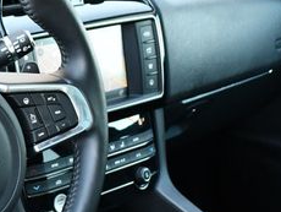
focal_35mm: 107
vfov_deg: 13.8
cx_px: -23
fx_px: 869
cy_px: 135
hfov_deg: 17.8
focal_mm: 20
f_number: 3.5
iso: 1000
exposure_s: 1/125
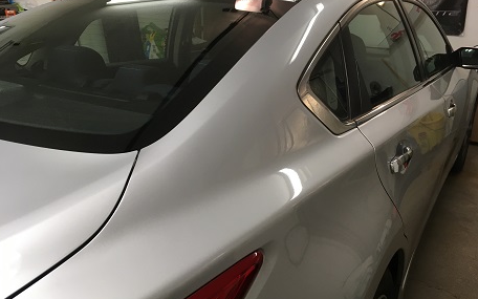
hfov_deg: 61.2
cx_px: 240
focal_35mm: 31
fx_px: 404
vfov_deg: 40.6
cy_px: 142
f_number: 2.2
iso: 32
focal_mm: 4.15
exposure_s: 1/30
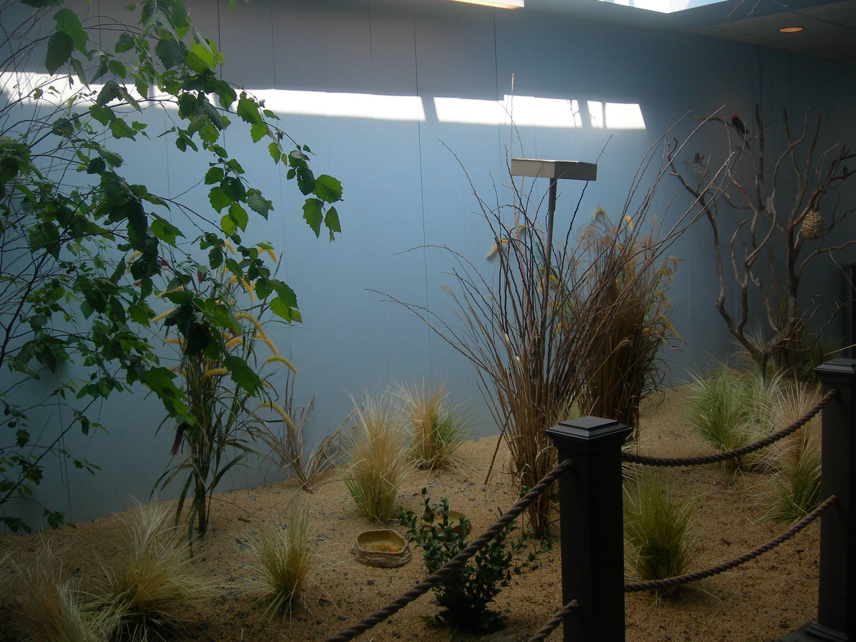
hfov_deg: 49.0
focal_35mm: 38
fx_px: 940
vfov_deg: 37.7
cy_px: 321
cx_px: 428
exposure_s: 1/220
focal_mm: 7.8
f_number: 2.8
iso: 50
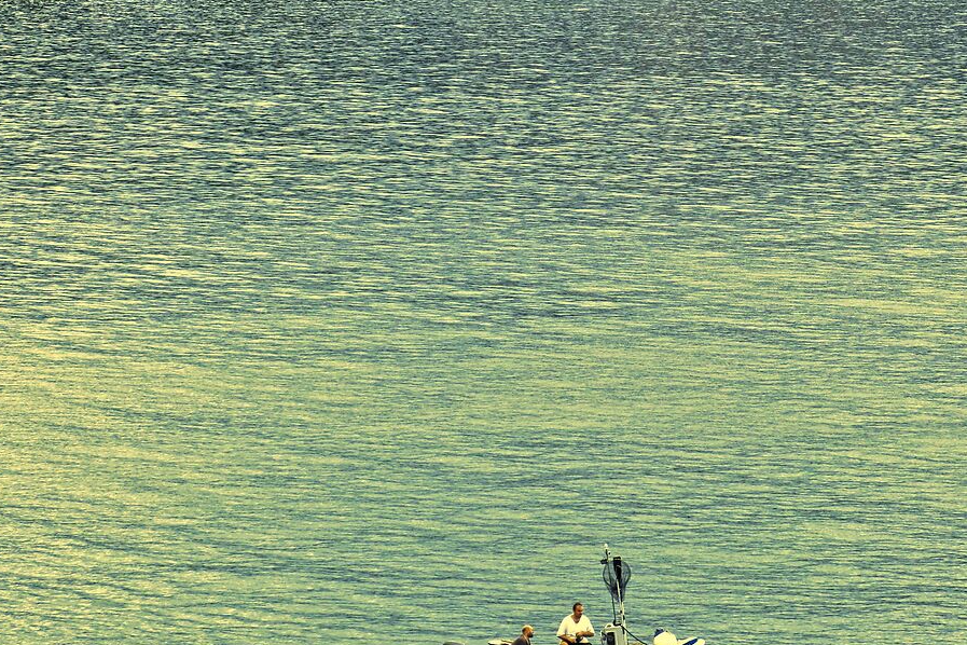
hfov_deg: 9.3
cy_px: 149
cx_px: 521
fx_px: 5963
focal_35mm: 222
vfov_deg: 6.2
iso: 125
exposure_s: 1/340
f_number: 5.6
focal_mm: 55
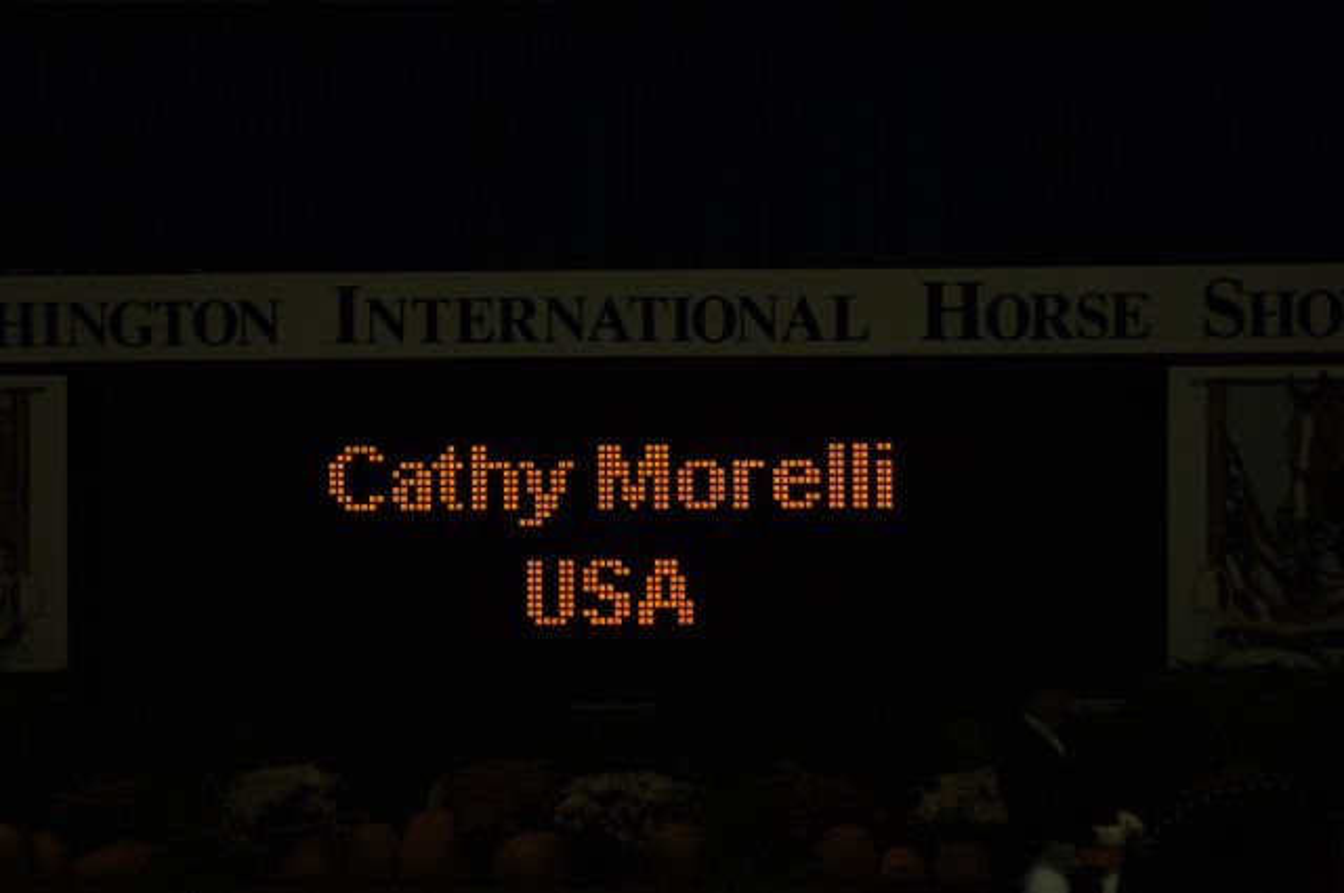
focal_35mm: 450
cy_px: 446
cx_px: 672
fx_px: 16779
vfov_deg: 3.0
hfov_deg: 4.6
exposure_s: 1/250
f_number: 5.6
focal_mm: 300
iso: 400
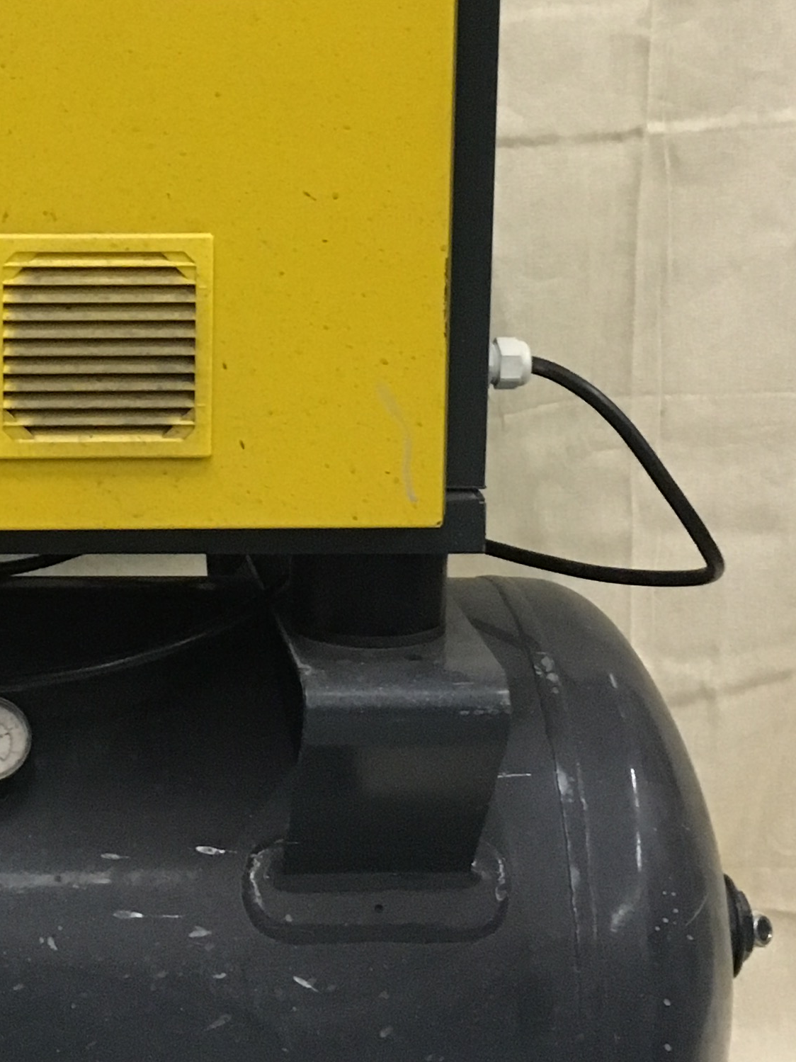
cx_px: 25
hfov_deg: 18.5
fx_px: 2392
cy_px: 269
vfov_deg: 24.7
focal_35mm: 78
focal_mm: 4.15
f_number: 2.2
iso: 250
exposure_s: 1/17
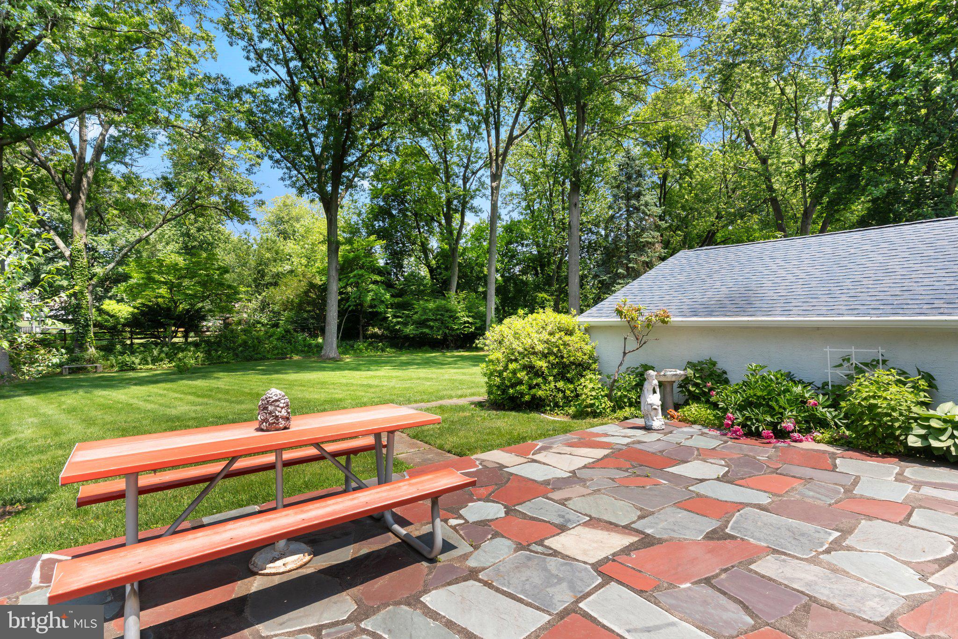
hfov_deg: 93.3
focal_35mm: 17
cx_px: 479
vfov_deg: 70.4
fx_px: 452
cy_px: 320
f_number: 10
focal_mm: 17
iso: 500
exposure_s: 1/500
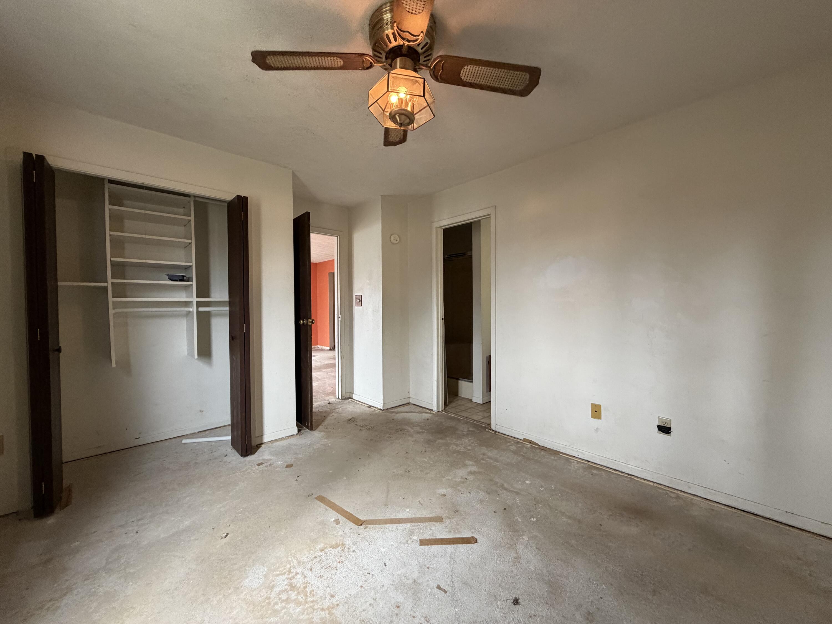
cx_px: 416
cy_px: 312
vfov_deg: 85.7
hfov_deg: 102.1
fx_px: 336
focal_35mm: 14
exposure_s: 1/60
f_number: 2.2
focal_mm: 2.22
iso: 400
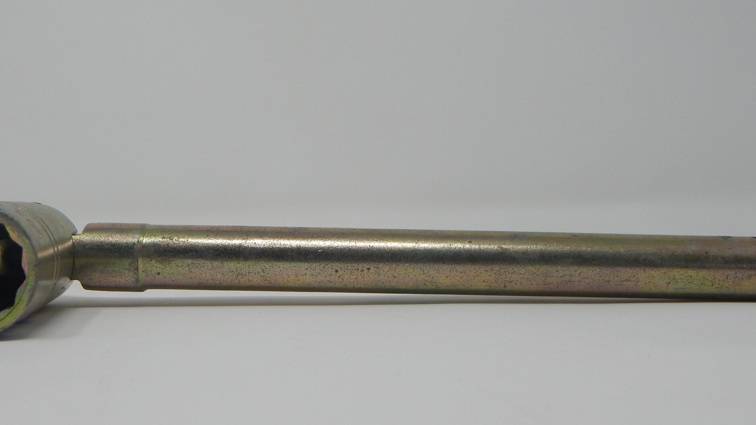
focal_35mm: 41
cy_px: 196
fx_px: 822
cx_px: 350
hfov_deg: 49.4
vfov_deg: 29.0
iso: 125
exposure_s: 1/200
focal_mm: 5.1
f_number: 3.2
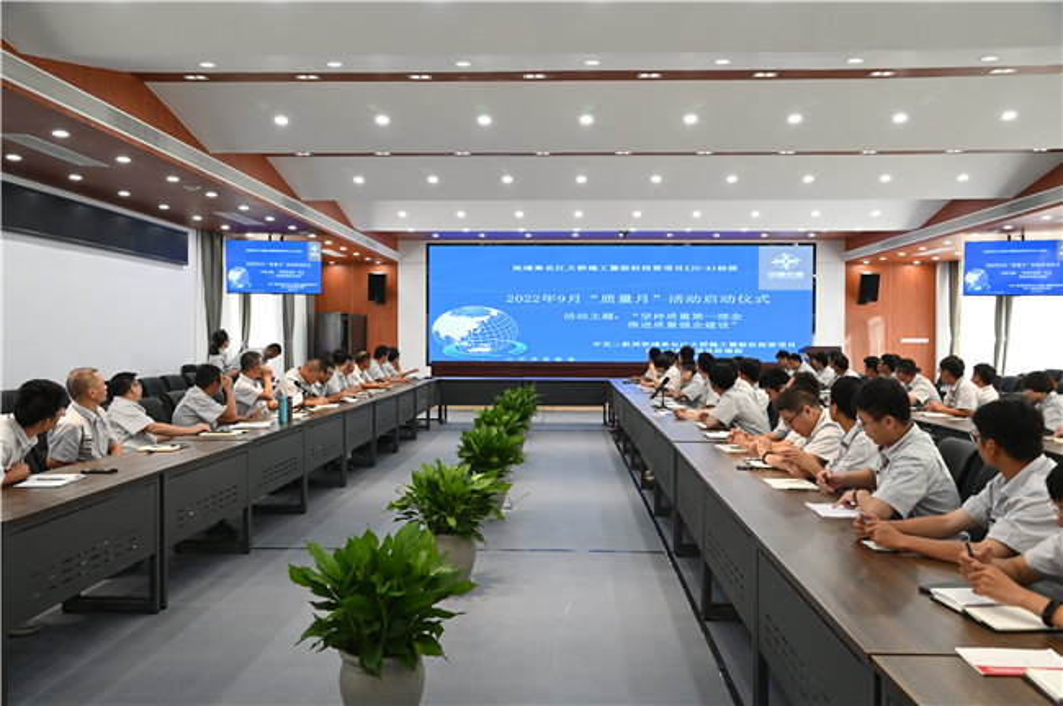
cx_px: 532
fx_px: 944
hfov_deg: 58.8
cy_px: 353
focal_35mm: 32
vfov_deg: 41.0
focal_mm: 32
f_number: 6.3
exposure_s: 1/100
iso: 2200
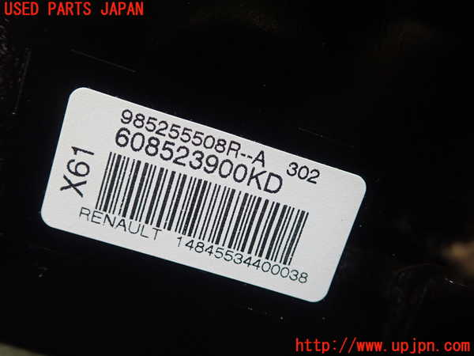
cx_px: 237
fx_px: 411
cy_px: 178
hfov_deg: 60.0
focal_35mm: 30
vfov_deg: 46.8
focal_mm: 5.5
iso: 320
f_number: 2.3
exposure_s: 1/125
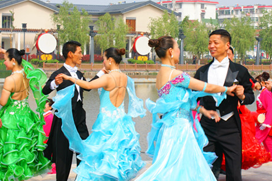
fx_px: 853
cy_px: 90
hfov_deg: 18.1
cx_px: 146
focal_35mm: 113
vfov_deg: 12.2
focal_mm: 45
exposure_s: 1/160
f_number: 8
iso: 100
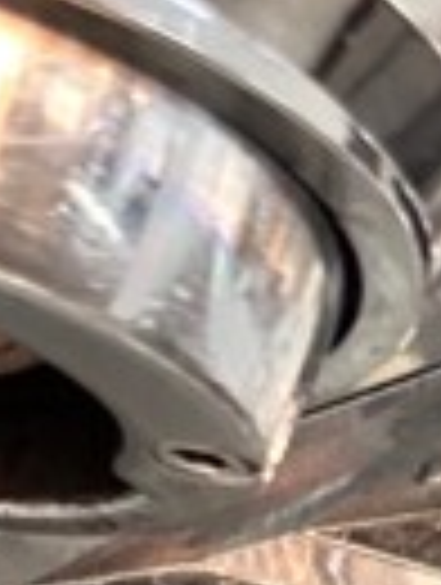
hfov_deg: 9.8
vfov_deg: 10.9
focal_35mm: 150
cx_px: -58
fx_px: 2540
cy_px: 1456
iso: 400
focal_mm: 6.86
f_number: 1.78
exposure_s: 1/60
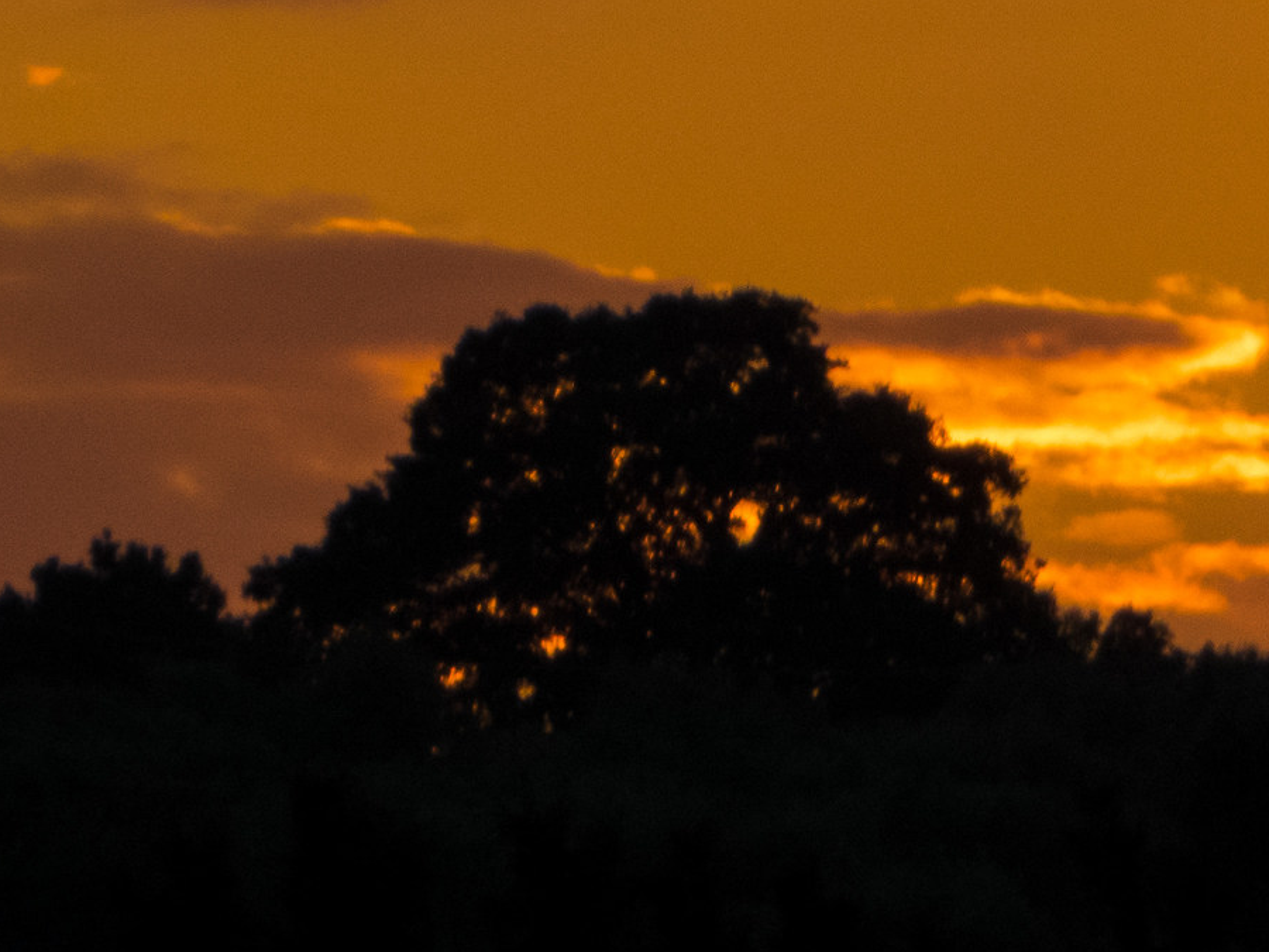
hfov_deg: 1.0
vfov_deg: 0.8
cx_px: 1087
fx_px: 70349
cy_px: 138
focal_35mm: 1919
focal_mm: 129
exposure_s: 1/125
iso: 400
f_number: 6.4
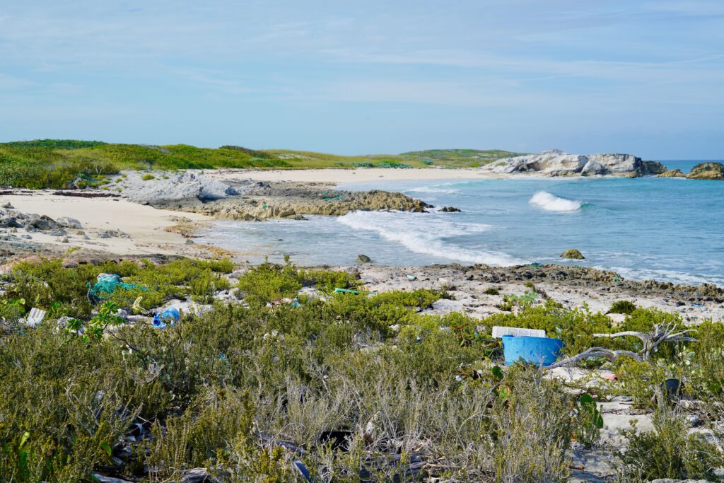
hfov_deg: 42.7
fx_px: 925
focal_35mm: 46
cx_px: 362
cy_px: 242
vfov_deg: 29.3
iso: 100
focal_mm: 46
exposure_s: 1/125
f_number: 10
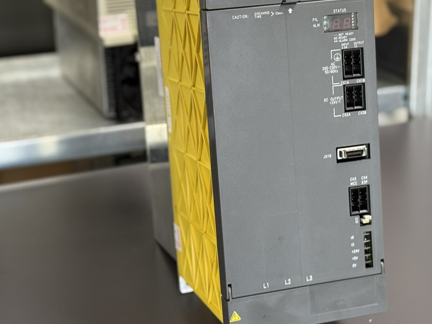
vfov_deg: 18.4
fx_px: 998
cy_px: 128
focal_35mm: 80
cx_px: 204
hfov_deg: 24.4
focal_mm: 6.76
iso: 200
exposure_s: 1/50
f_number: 1.78
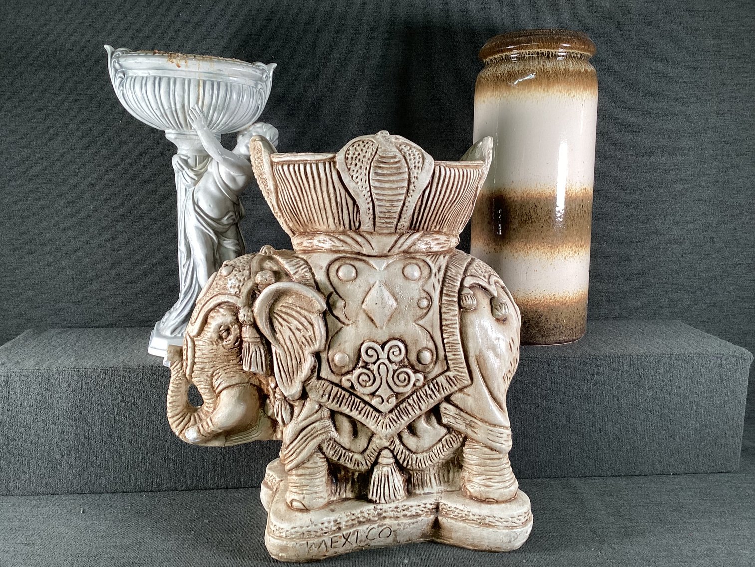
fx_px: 676
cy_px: 284
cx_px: 378
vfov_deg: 45.4
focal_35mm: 31
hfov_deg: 58.3
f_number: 2.4
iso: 50
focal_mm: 3.3
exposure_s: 1/60
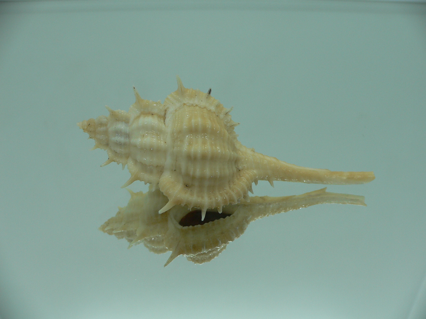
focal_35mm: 35
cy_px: 160
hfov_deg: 52.6
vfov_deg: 40.7
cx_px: 213
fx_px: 431
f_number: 2.8
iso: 80
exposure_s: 1/80
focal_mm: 4.6
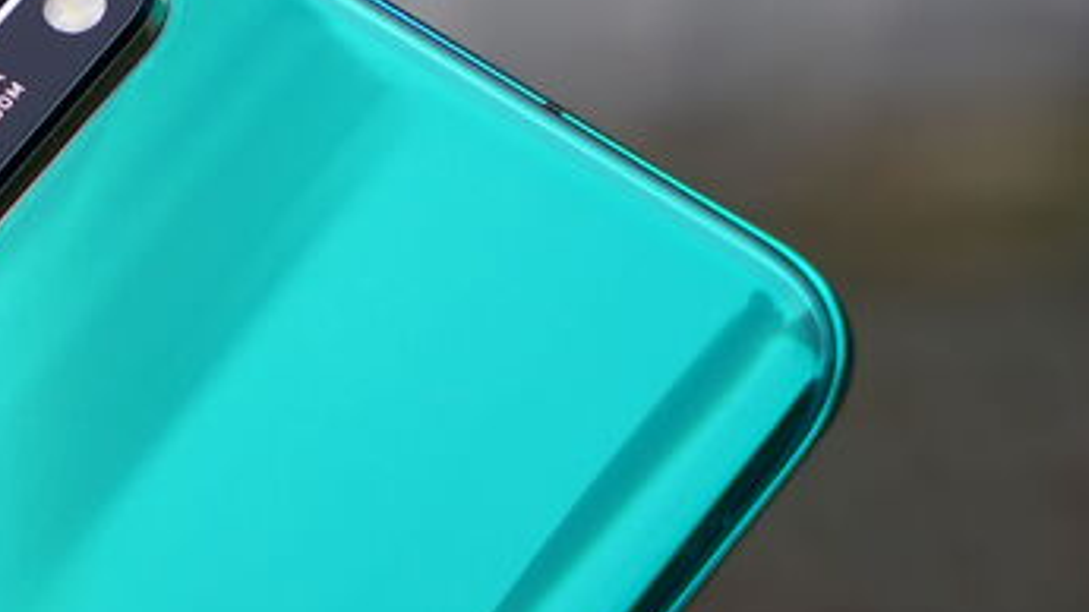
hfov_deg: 12.6
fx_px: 4880
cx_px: 16
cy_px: 303
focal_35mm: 169
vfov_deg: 7.2
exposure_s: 1/200
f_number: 5
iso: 100
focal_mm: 58
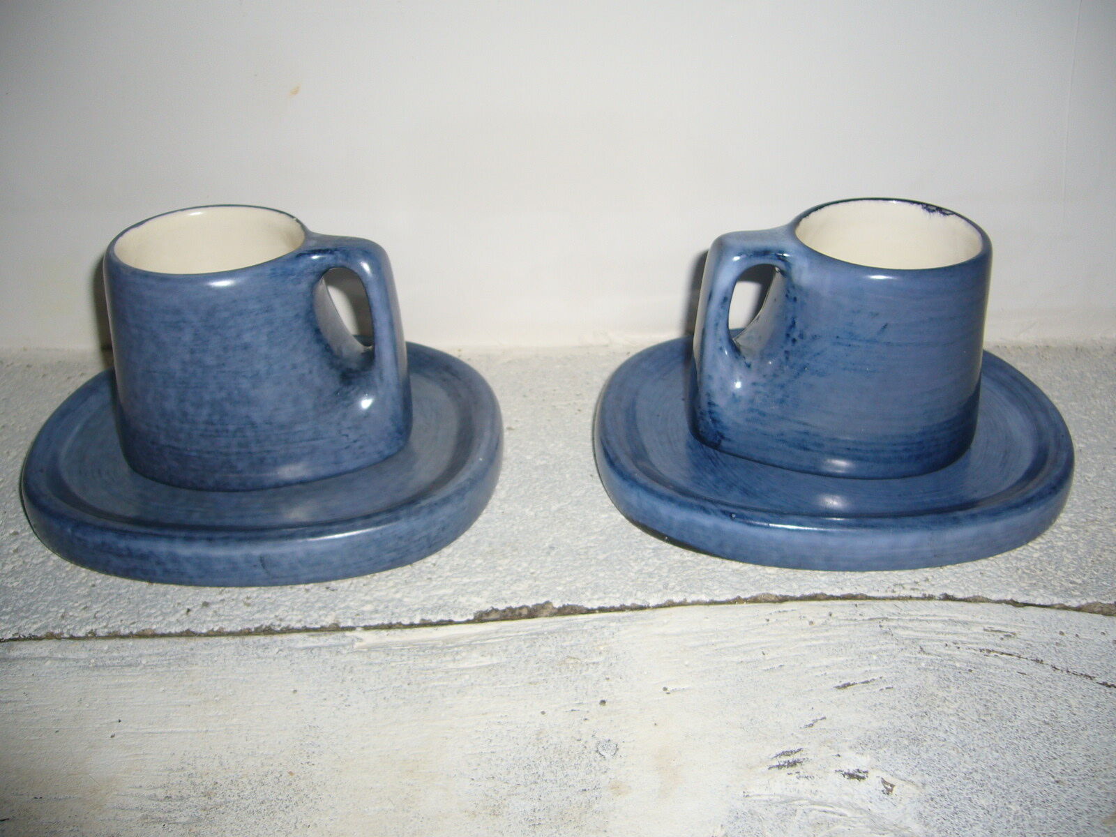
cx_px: 558
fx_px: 1128
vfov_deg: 40.7
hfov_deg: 52.6
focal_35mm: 35
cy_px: 418
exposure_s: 1/60
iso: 80
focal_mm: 5.8
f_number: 2.8
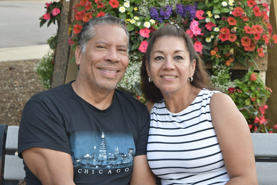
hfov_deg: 26.0
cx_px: 138
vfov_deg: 17.5
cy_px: 92
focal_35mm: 78
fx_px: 600
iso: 800
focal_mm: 52
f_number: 5.6
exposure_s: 1/160
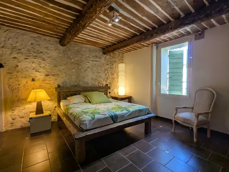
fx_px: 106
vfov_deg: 78.1
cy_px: 86
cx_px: 114
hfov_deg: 94.5
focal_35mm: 16
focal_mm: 2.35
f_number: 2.2
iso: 68
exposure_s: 1/50
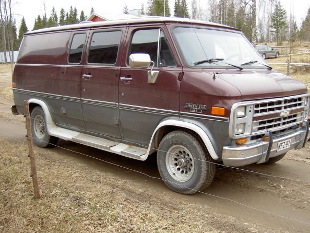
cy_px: 115
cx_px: 165
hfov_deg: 44.8
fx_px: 376
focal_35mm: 42
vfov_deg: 34.4
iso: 100
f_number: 2.8
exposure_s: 1/118
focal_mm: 8
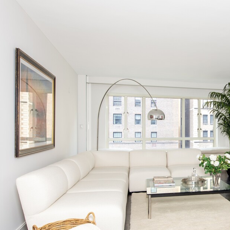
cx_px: 210
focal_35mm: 37
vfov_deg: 44.7
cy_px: 138
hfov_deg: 41.1
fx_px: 278
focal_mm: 18
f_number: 11
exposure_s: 1/20
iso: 200
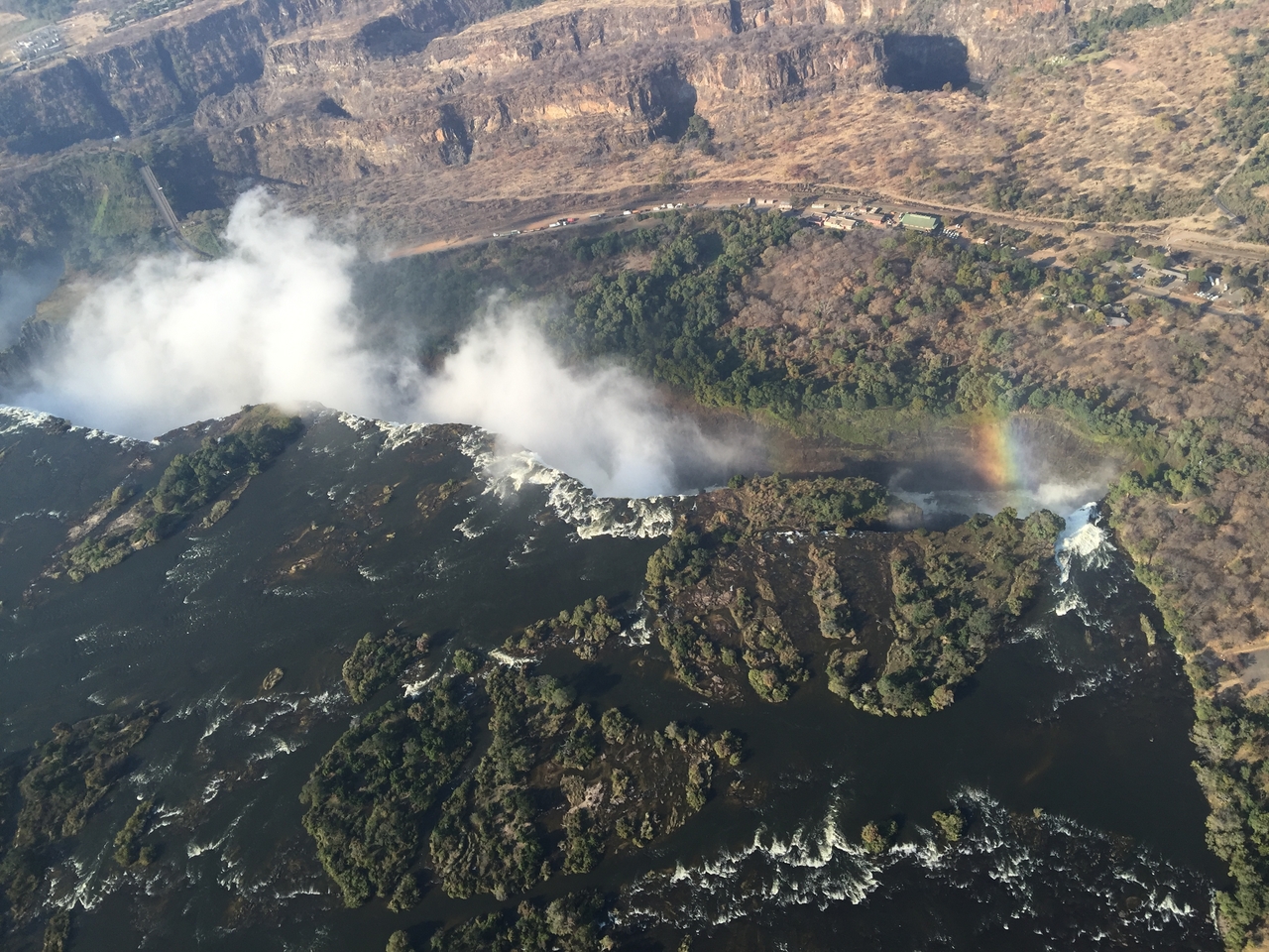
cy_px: 476
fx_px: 1063
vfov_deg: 48.2
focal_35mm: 29
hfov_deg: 61.7
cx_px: 634
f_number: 2.2
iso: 32
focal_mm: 4.15
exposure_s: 1/807
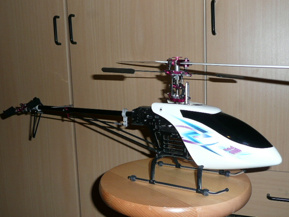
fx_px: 326
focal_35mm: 39
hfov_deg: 47.9
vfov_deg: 36.8
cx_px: 143
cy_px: 108
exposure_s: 1/30
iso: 100
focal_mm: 4.6
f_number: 3.3
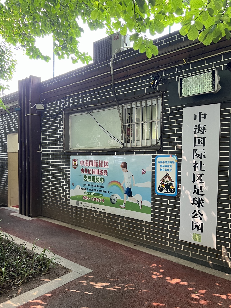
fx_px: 258
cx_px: 118
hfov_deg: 48.2
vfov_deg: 61.6
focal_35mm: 29
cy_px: 162
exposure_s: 1/72
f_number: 1.5
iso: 125
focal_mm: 5.7
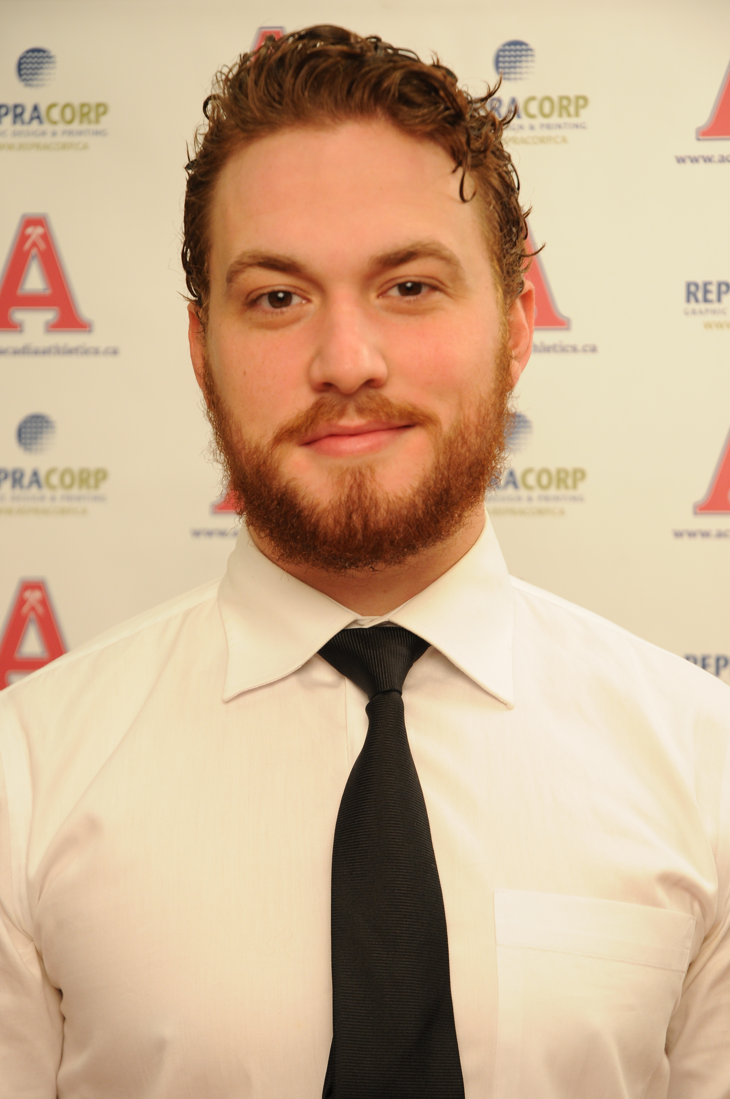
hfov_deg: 15.2
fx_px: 2744
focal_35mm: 90
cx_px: 365
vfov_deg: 22.6
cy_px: 550
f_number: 4.5
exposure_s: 1/60
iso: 400
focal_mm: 60
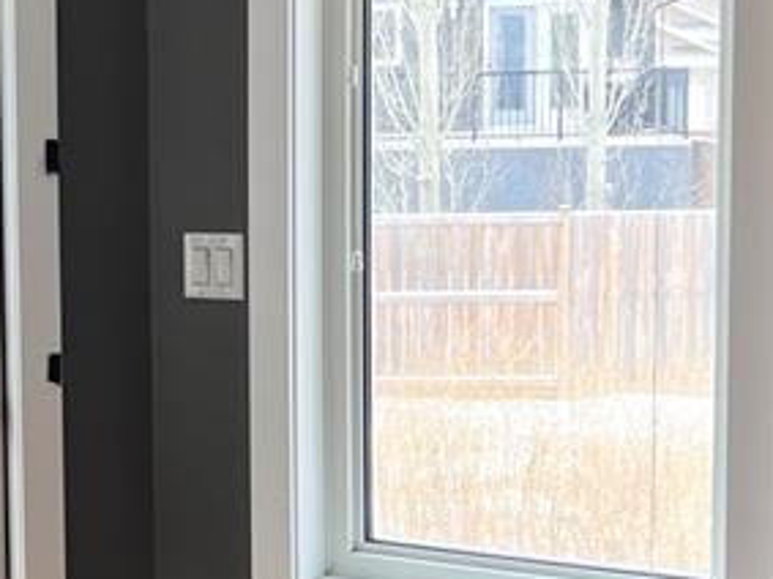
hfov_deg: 20.1
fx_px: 2098
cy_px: 292
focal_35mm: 94
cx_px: -33
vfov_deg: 15.7
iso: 64
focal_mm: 5.7
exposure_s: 1/120
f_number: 1.5
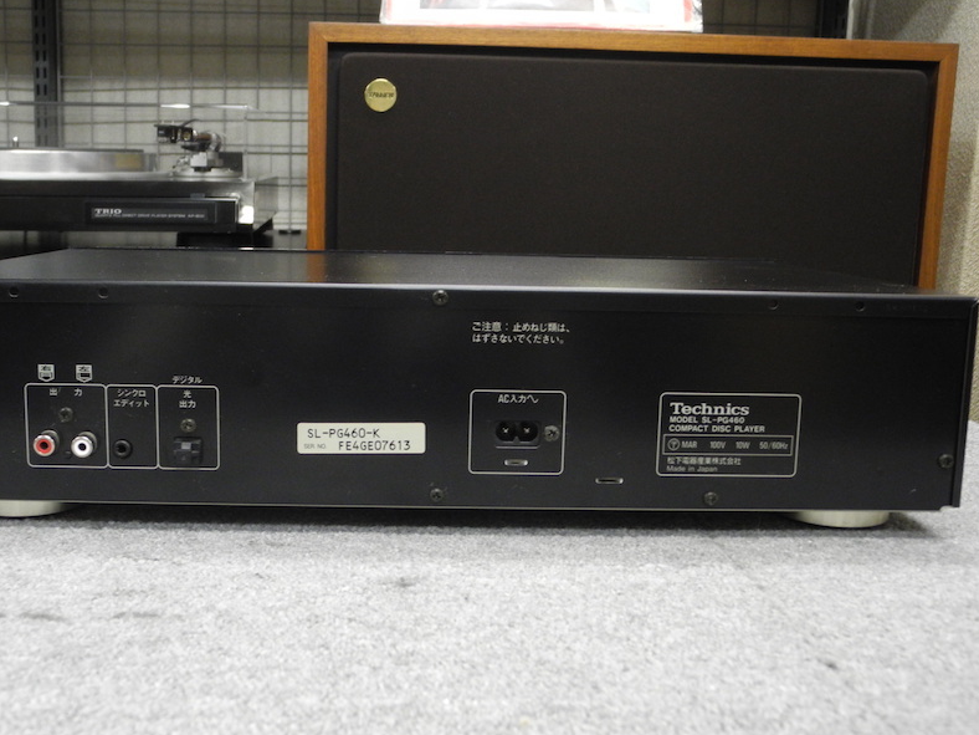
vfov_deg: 36.8
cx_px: 416
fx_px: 1103
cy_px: 352
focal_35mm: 39
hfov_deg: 47.7
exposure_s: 1/29.2
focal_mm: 6.8
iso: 400
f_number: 2.8
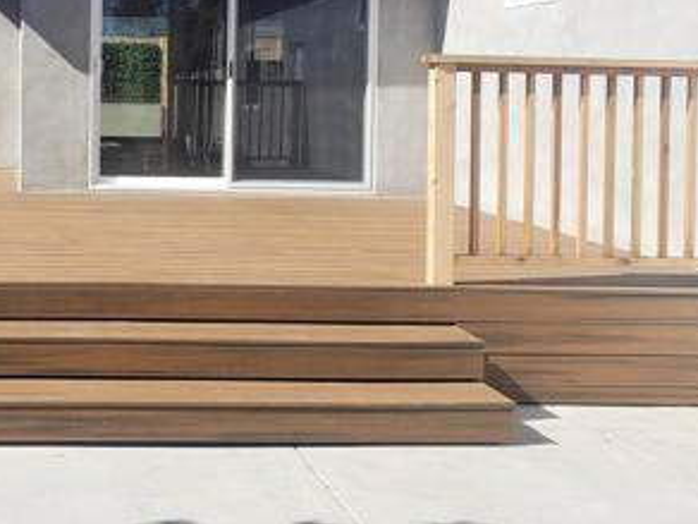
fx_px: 1149
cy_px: 105
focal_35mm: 57
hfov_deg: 32.1
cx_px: 65
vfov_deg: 25.2
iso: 50
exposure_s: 1/1503
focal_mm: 4.3
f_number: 2.4
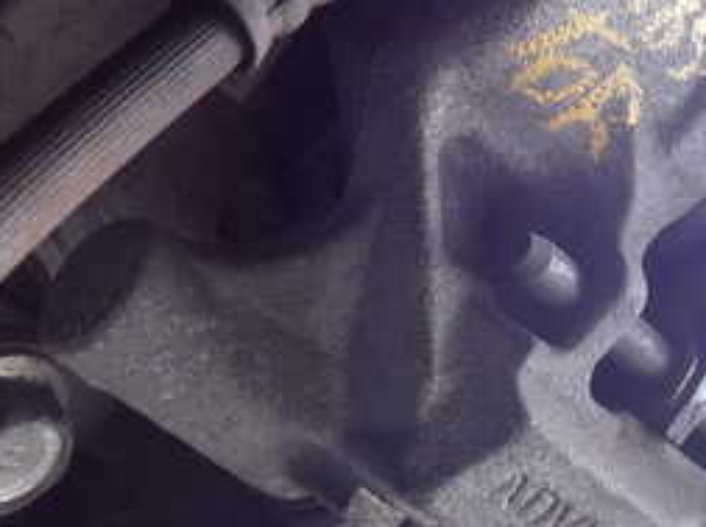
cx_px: 583
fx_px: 1548
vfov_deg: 19.2
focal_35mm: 76
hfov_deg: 25.2
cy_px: 112
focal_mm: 5.79
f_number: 2.4
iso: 100
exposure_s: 1/125
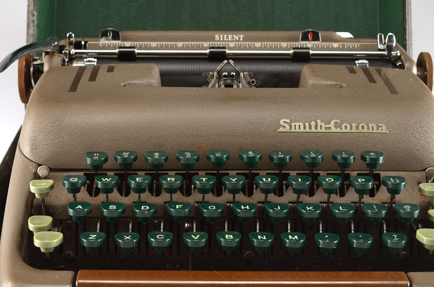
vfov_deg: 17.8
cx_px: 219
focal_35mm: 76
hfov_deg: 26.7
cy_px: 176
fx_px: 914
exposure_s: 1/80
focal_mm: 38
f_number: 10
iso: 100
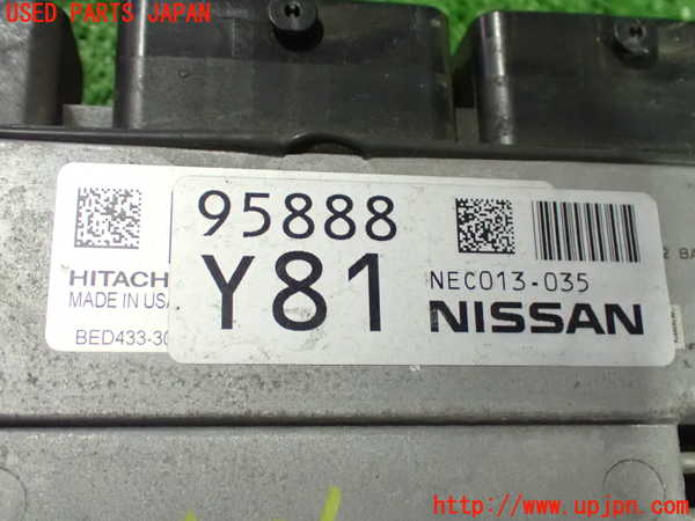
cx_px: 348
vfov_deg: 32.9
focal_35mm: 44
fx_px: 883
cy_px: 260
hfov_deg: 42.9
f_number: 2.9
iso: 1600
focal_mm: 7.84
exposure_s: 1/25
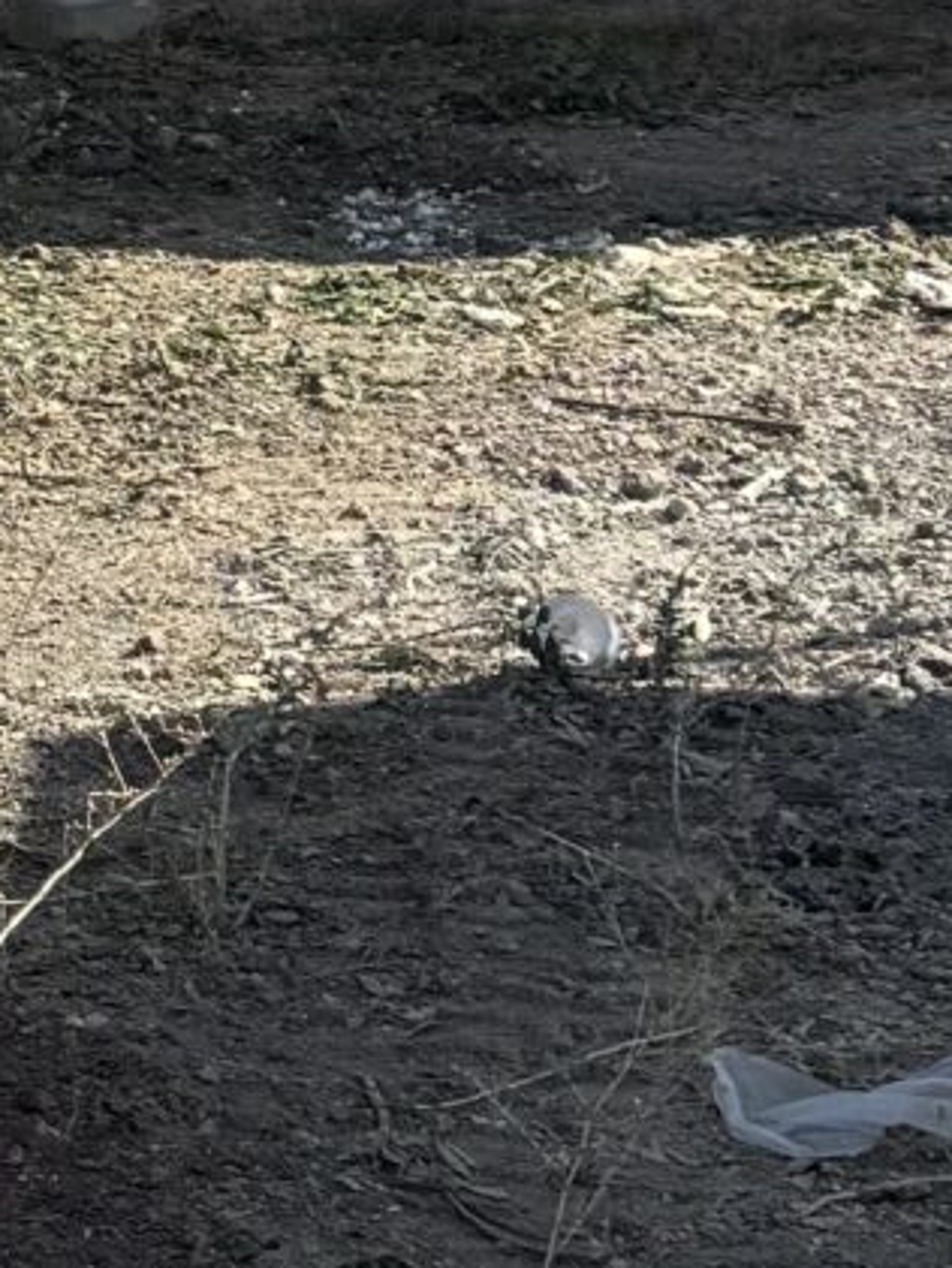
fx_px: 5351
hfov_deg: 9.1
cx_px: -1380
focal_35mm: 146
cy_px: -879
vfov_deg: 12.5
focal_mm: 6.76
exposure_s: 1/3597
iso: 80
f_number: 1.78
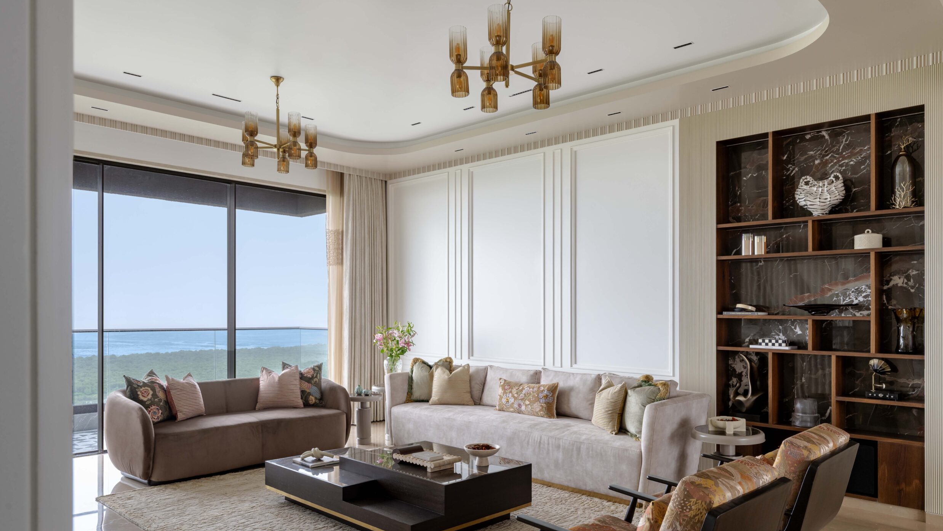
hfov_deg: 71.9
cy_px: 320
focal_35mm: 26
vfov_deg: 44.1
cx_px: 482
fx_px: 650
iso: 80
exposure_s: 1/1.67
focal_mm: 24
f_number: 11
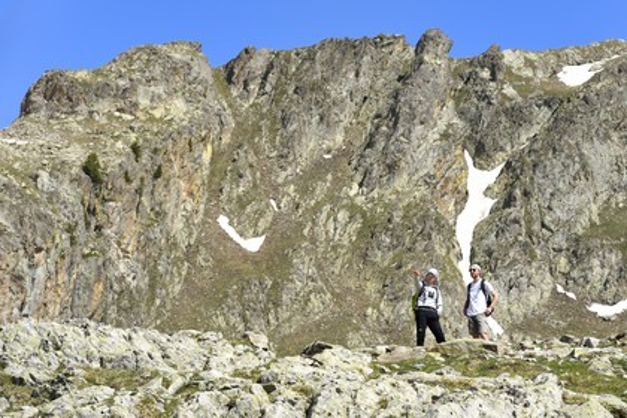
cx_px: 314
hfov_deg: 12.1
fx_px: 2961
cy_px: 209
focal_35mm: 170
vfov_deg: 8.1
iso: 200
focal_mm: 170
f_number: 10
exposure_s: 1/320
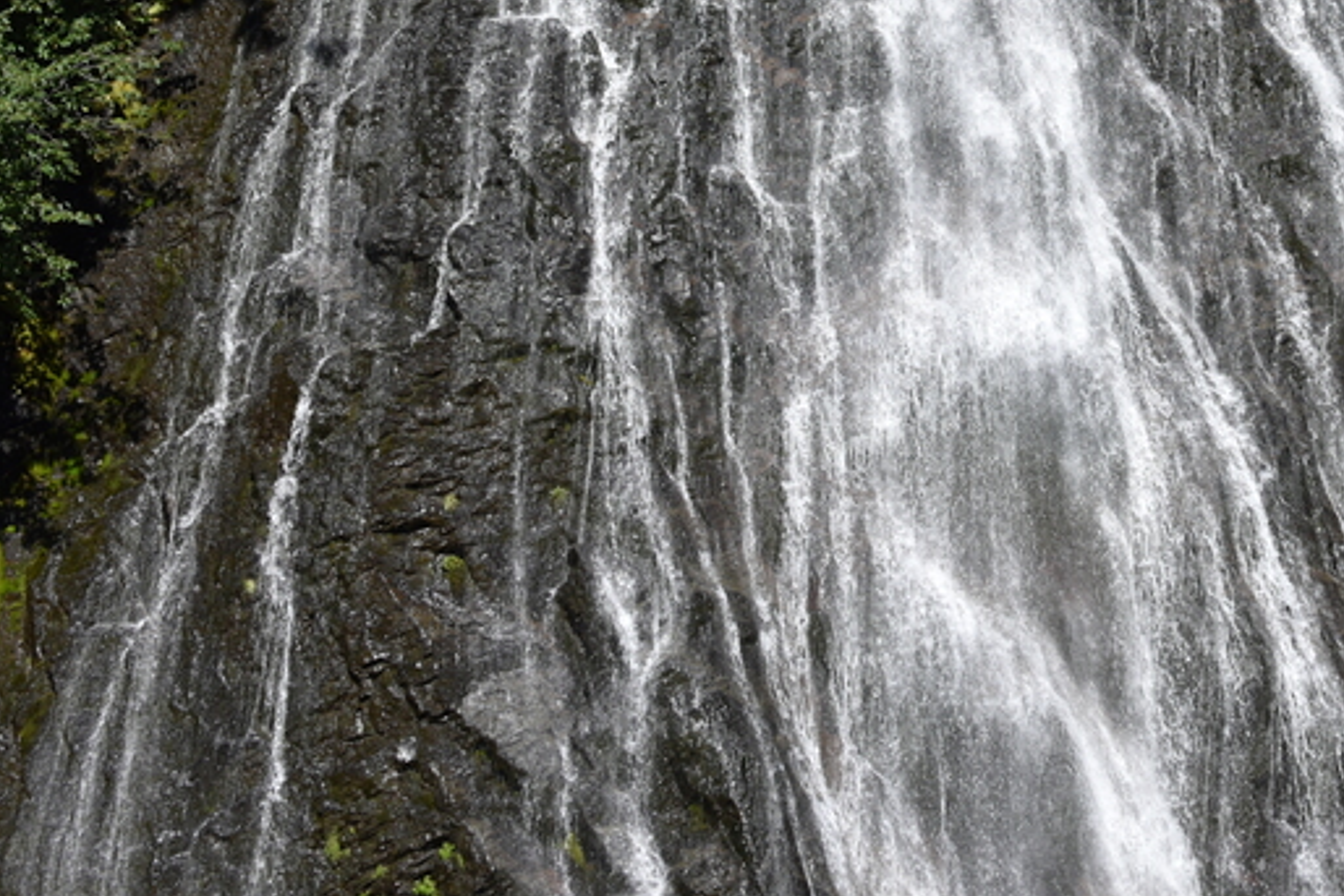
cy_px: -97
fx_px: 4182
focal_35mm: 112
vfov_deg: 12.0
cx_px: 1171
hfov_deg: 18.0
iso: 100
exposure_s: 1/320
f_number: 9
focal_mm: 45
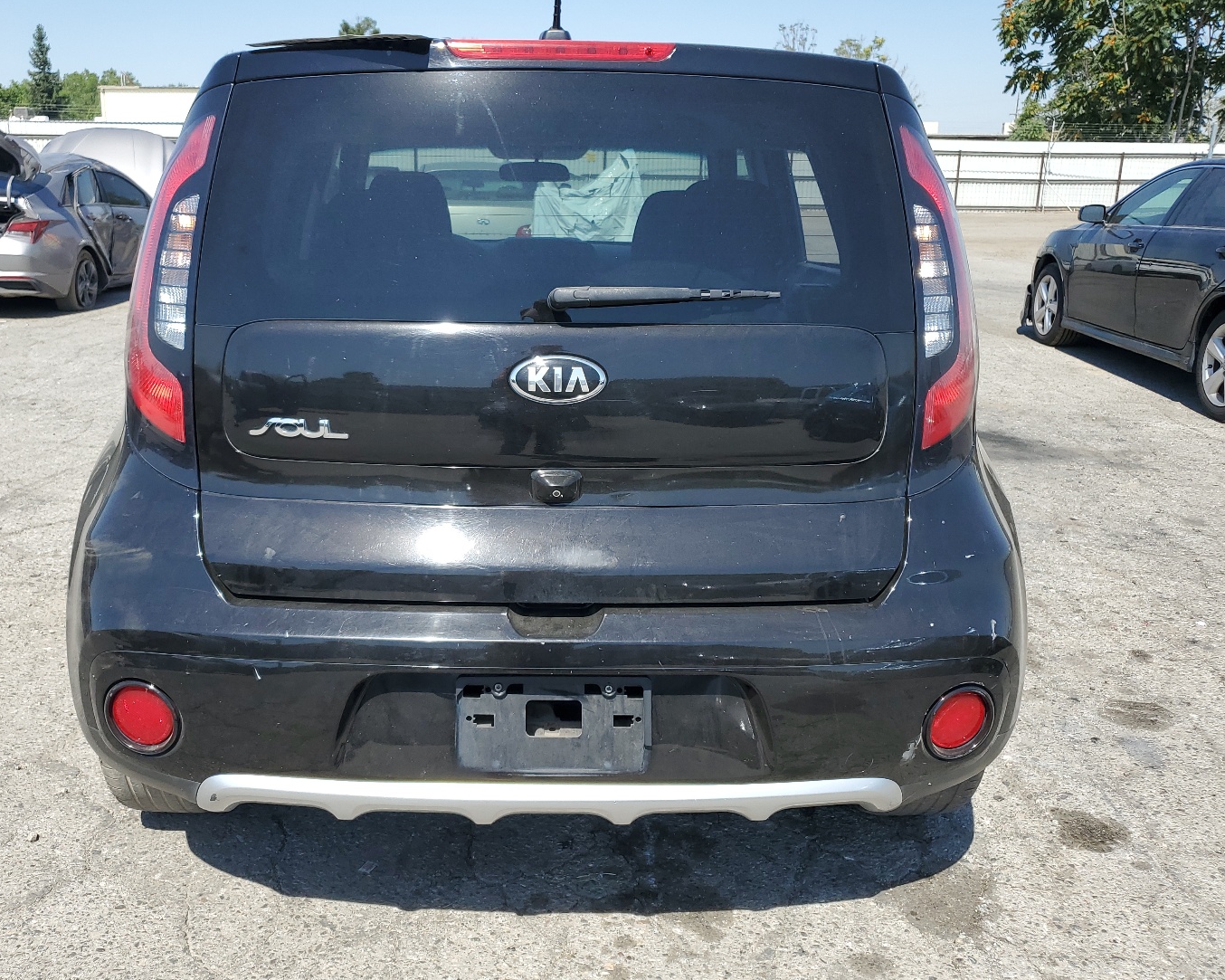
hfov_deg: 58.7
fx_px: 1088
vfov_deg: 48.5
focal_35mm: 30
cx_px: 556
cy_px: 480
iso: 50
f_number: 1.5
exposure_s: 1/2000
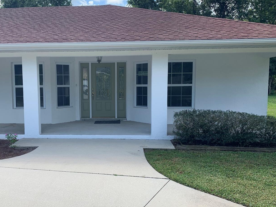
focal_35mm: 34
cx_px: 103
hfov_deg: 53.3
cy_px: 109
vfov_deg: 41.8
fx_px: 271
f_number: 1.8
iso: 25
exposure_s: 1/1001
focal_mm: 4.25
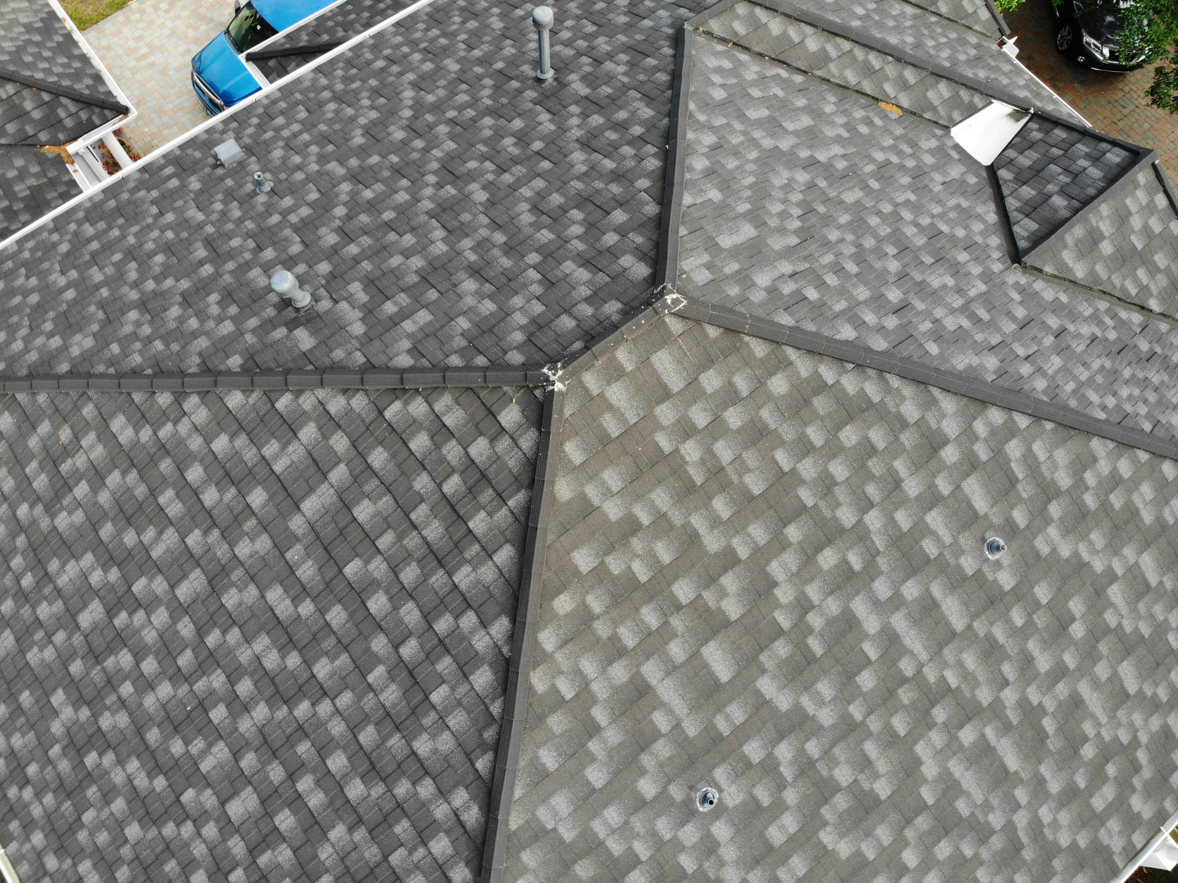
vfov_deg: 54.9
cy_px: 425
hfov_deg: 69.4
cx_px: 566
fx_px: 851
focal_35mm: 25
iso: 100
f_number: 2.8
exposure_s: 1/121
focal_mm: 4.5
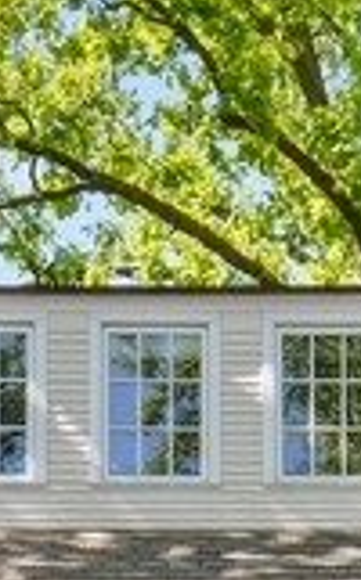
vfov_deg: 14.4
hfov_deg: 9.5
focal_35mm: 137
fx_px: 2166
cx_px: 162
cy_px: 818
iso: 200
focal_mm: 16
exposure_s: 1/80
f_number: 9
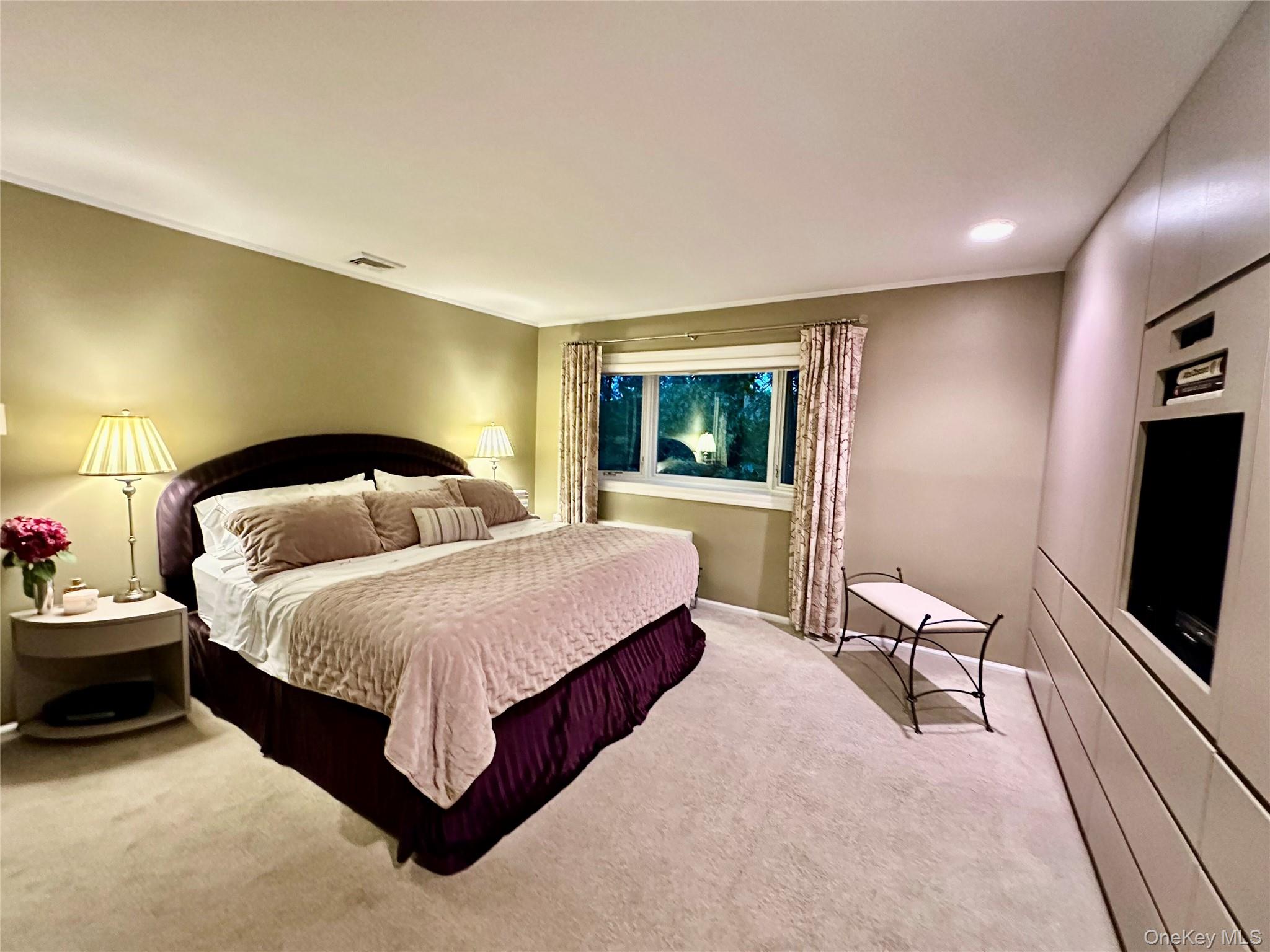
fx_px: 514
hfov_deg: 102.1
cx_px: 635
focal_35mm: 14
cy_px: 476
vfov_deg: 85.7
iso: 1000
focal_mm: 2.22
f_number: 2.2
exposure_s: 1/60
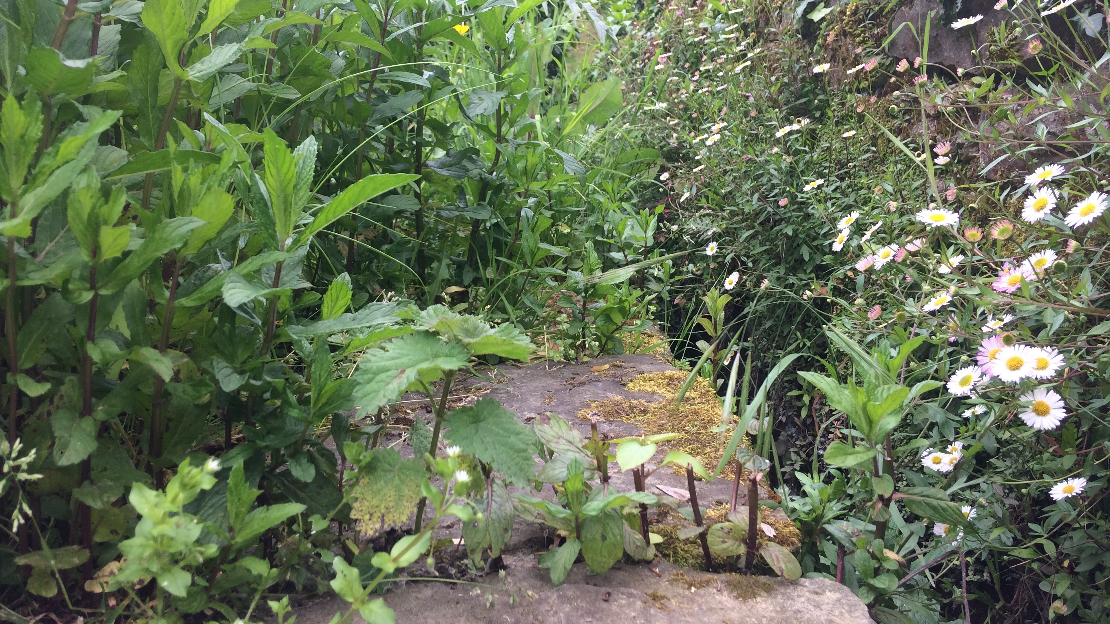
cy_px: 228
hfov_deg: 61.0
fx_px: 942
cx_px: 551
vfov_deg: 36.4
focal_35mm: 32
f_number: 2.2
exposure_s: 1/213
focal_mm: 4.15
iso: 32
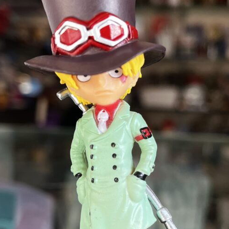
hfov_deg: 52.5
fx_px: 232
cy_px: 152
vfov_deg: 51.6
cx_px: 114
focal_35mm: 31
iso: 64
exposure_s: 1/100
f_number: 1.6
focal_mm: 5.1
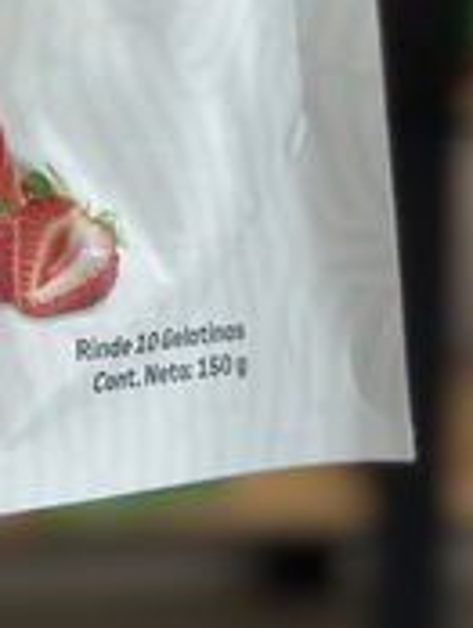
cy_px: -291
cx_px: -202
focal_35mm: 147
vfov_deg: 12.8
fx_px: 2672
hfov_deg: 9.9
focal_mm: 6.86
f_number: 1.78
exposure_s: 1/65
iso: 125
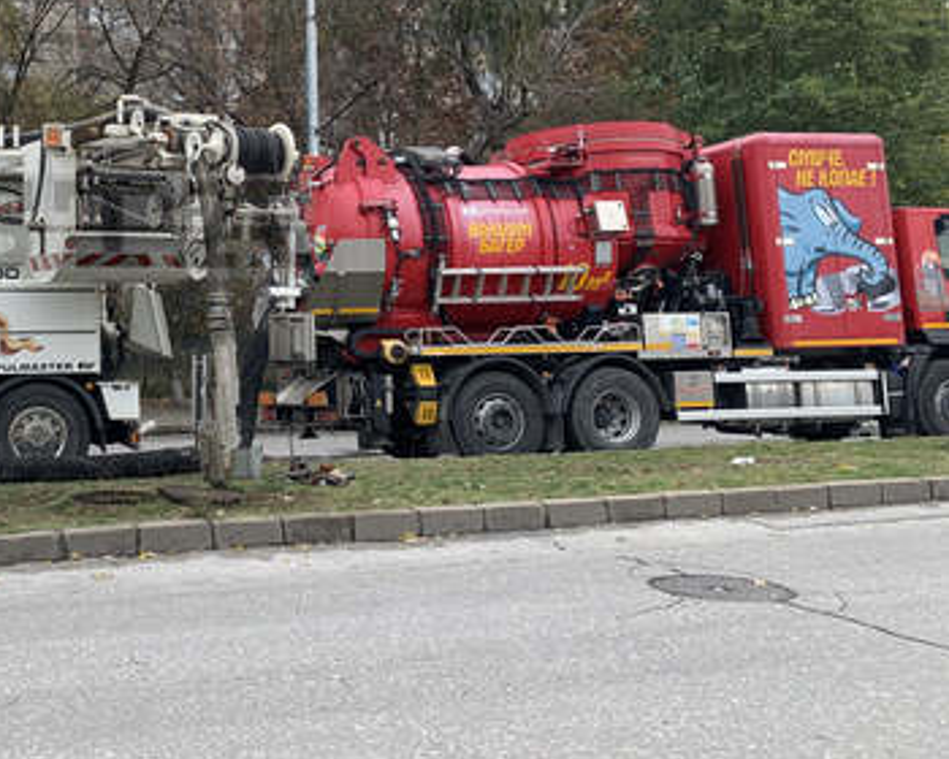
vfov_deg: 33.0
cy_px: 226
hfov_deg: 38.6
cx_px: 111
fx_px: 1264
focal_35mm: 45
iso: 25
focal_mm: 4.25
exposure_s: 1/500
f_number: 1.8
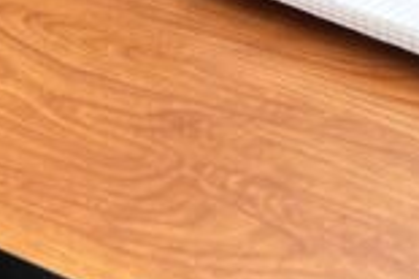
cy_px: -339
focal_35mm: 179
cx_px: -43
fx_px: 2081
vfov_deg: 7.3
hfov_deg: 11.3
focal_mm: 5.7
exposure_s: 1/60
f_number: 1.5
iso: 125
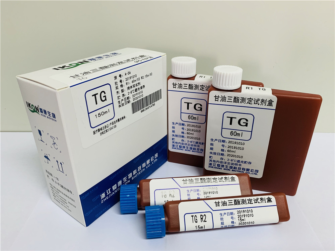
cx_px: 168
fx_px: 252
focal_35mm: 26
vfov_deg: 53.1
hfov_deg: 67.3
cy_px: 126
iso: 80
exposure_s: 1/50
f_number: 1.8
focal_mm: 4.25
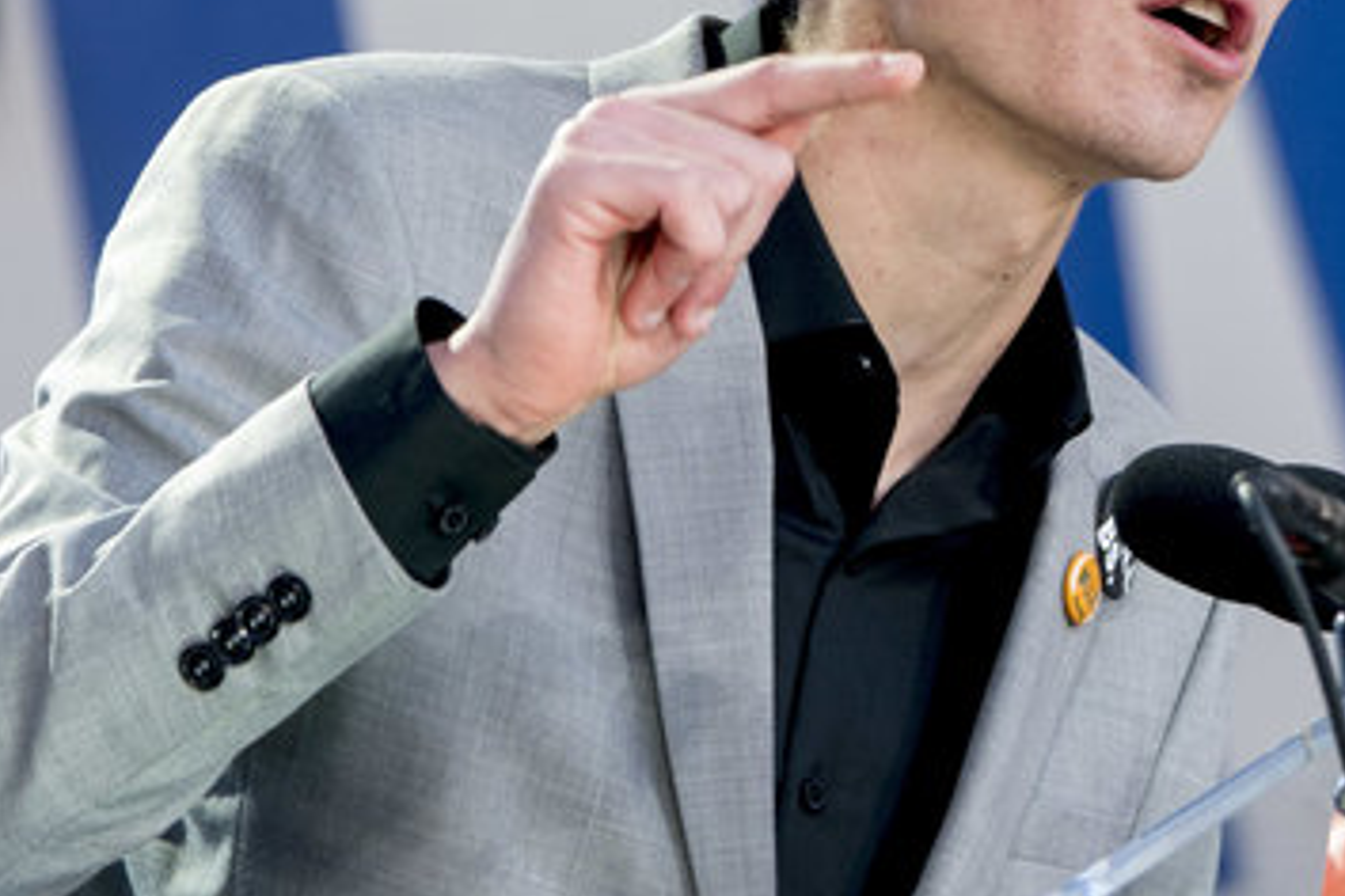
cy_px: 201
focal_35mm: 508
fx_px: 18978
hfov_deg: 4.1
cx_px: 1508
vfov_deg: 2.7
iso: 800
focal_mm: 150
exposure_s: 1/500
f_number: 5
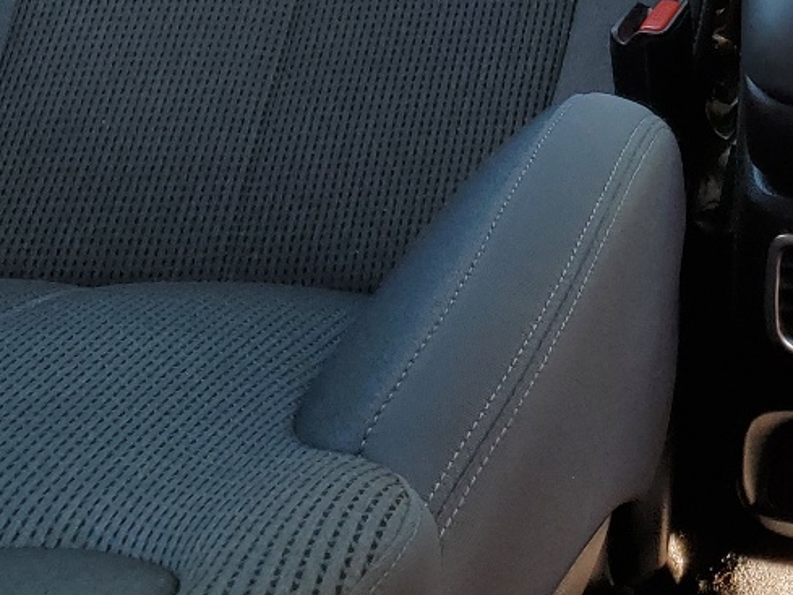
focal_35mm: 85
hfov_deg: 21.2
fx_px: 1948
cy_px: -266
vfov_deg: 16.1
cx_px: 989
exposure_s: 1/161
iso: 50
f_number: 1.5
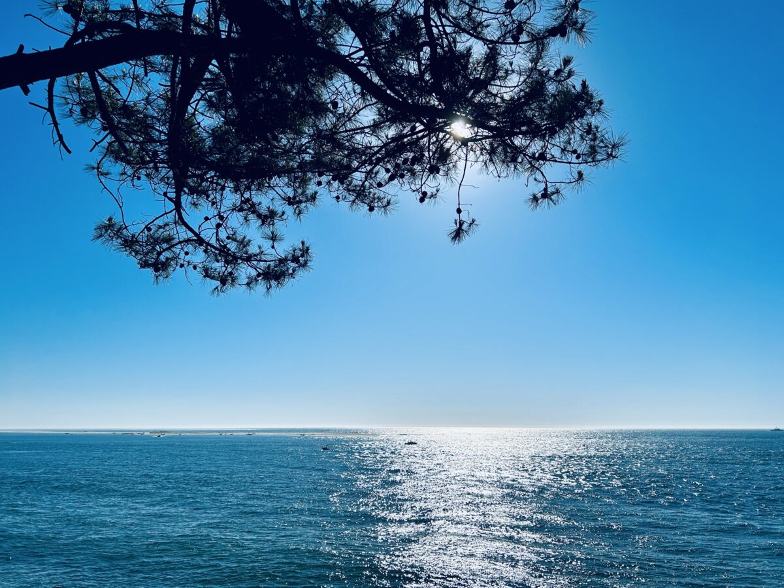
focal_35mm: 26
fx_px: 589
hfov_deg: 67.3
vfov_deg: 53.1
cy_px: 294
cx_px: 392
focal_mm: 5.7
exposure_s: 1/16393
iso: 40
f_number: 1.5
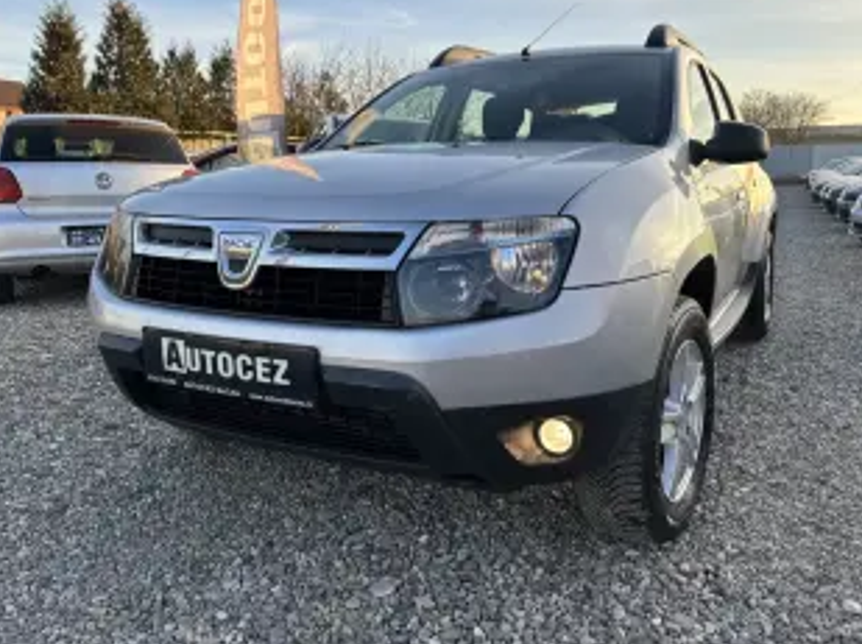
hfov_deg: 63.5
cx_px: 441
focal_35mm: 28
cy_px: 290
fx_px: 696
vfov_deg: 49.6
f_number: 1.78
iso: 80
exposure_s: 1/850
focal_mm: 6.86
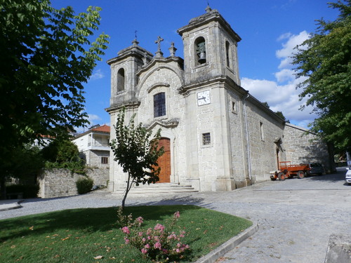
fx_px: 253
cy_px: 132
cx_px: 176
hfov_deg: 69.4
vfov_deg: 54.9
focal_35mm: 25
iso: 100
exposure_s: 1/1600
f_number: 3
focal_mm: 4.5
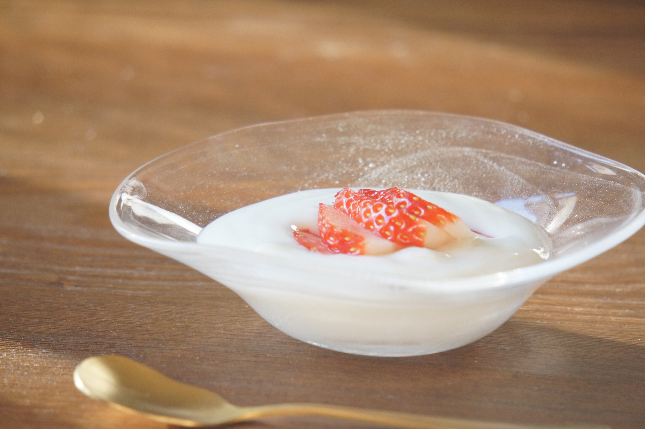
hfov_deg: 8.7
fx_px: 4243
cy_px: 214
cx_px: 322
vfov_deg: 5.8
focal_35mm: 237
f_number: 5.6
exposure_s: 1/160
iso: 1600
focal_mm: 158
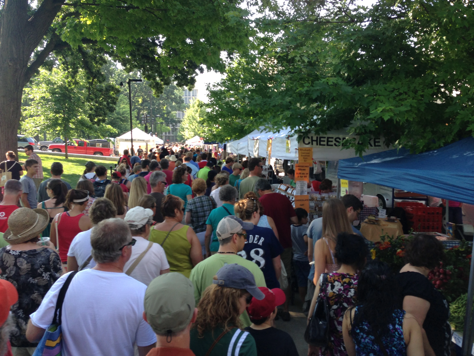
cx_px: 237
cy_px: 178
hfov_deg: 55.4
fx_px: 452
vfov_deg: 42.9
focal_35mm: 33
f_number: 2.4
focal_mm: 4.13
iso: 50
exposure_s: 1/204
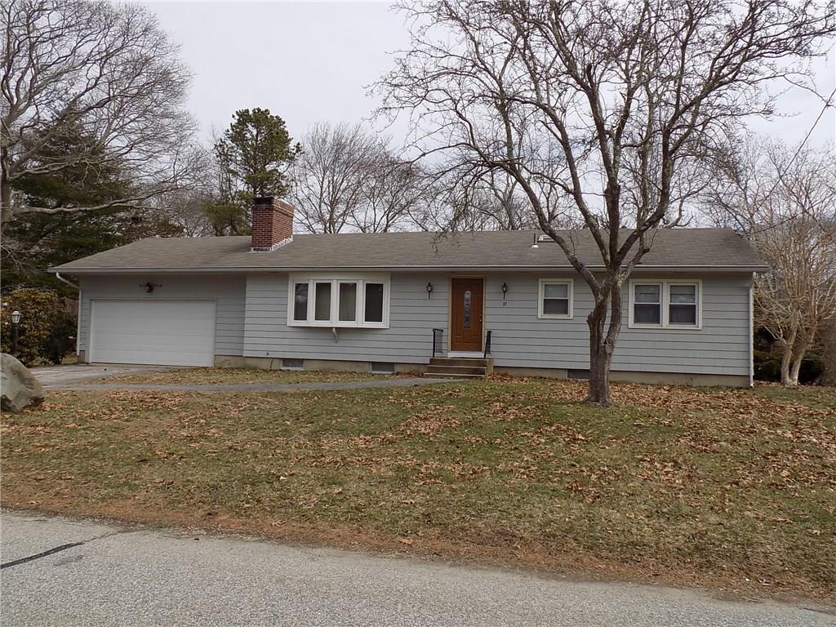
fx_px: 652
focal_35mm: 27
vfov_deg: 51.4
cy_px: 314
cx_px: 418
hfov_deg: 65.3
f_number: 3.2
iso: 80
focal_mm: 4.8
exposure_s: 1/1000
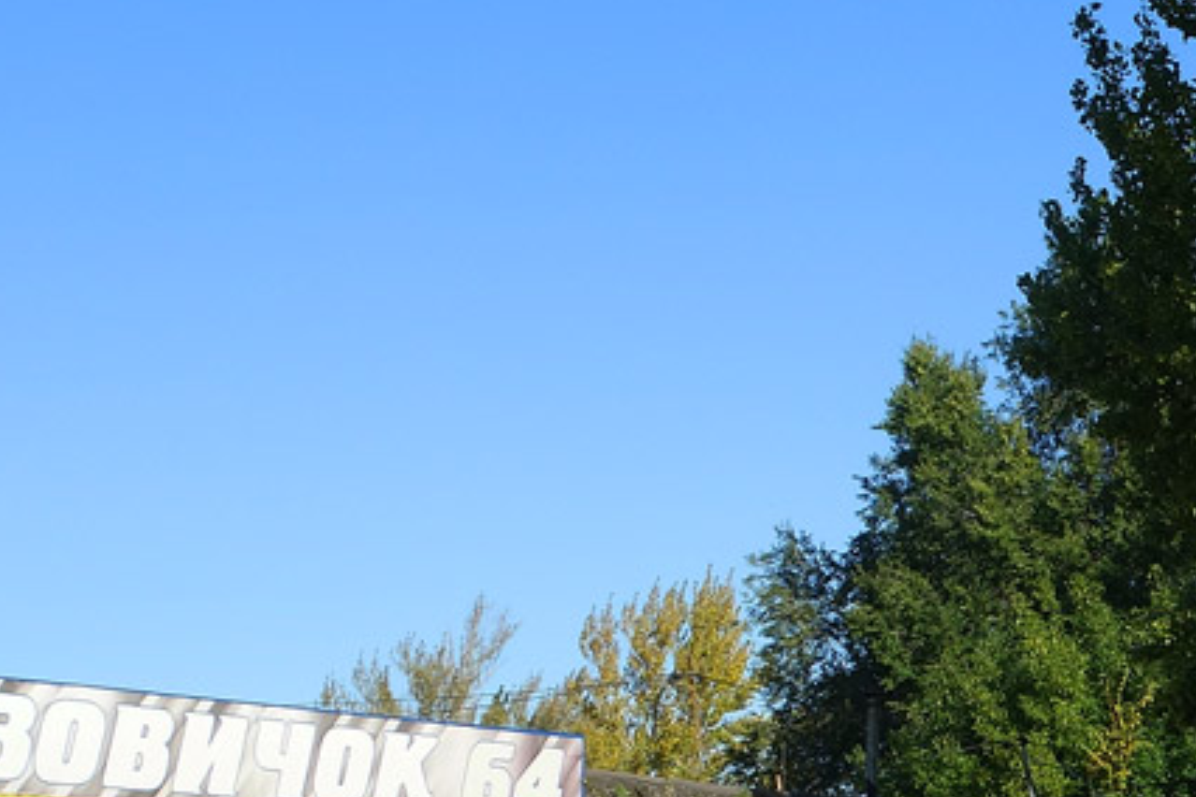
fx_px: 3089
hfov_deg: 20.2
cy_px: 744
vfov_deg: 14.5
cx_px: 1533
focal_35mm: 93
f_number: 5.6
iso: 125
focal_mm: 12.32
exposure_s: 1/500
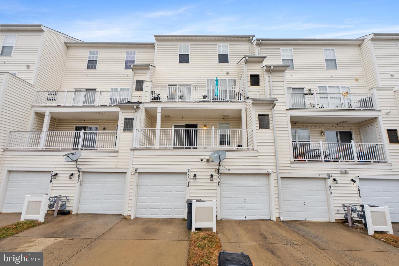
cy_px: 133
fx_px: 177
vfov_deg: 73.8
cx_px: 200
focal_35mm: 16
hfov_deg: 96.7
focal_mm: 16
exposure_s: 1/100
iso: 800
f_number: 8
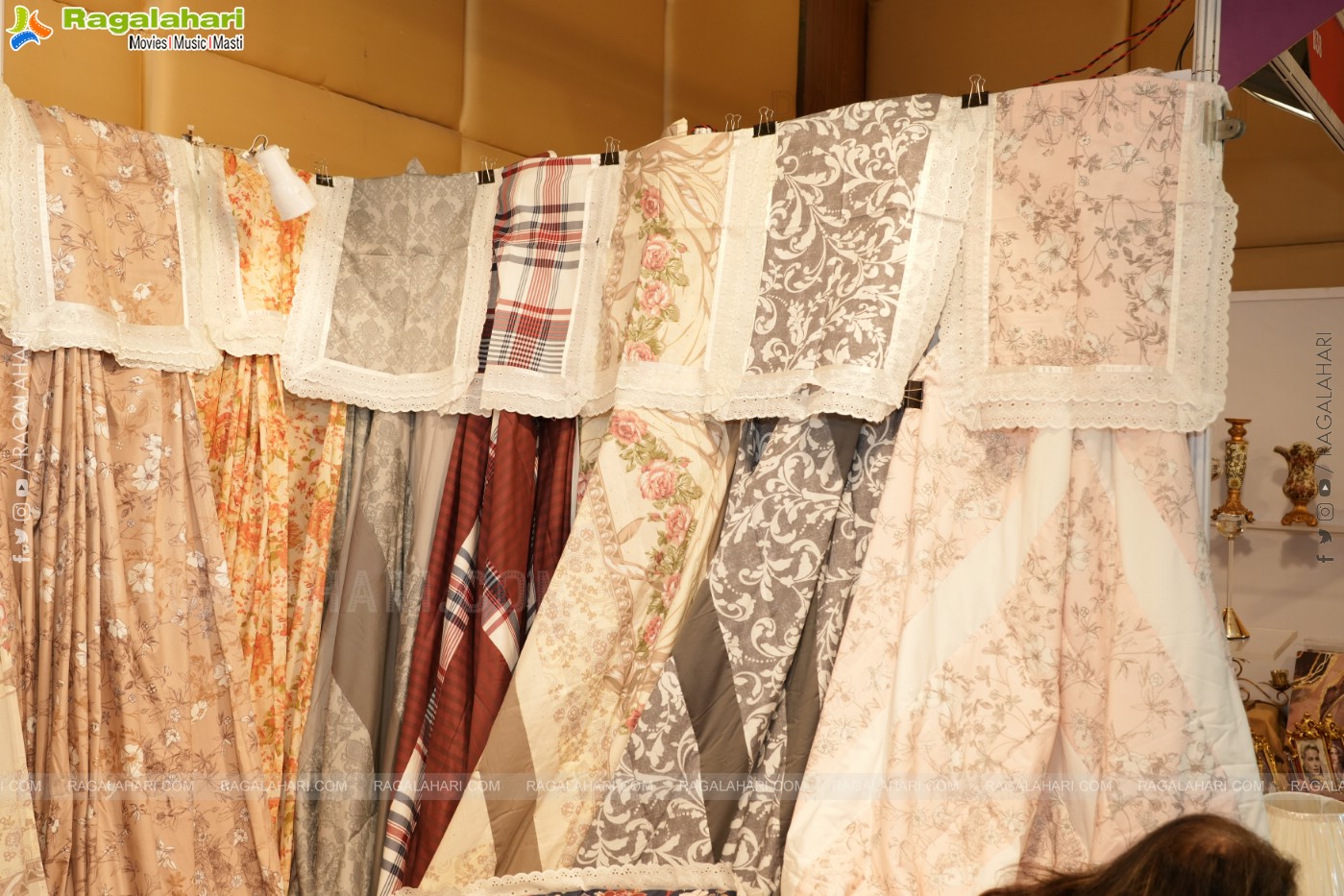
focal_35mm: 34
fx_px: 1269
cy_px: 448
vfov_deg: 38.9
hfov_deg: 55.8
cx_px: 672
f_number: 5
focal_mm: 34
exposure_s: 1/125
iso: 640
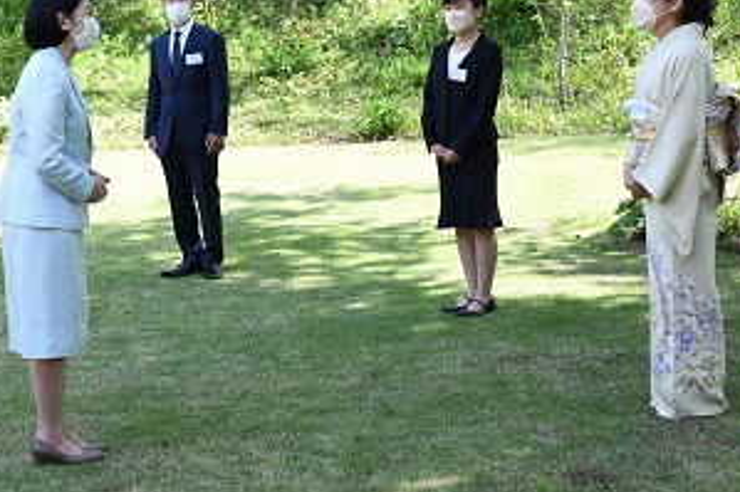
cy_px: 188
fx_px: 1376
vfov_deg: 20.3
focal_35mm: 67
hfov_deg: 30.0
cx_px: 280
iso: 200
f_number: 8
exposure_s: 1/80
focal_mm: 50
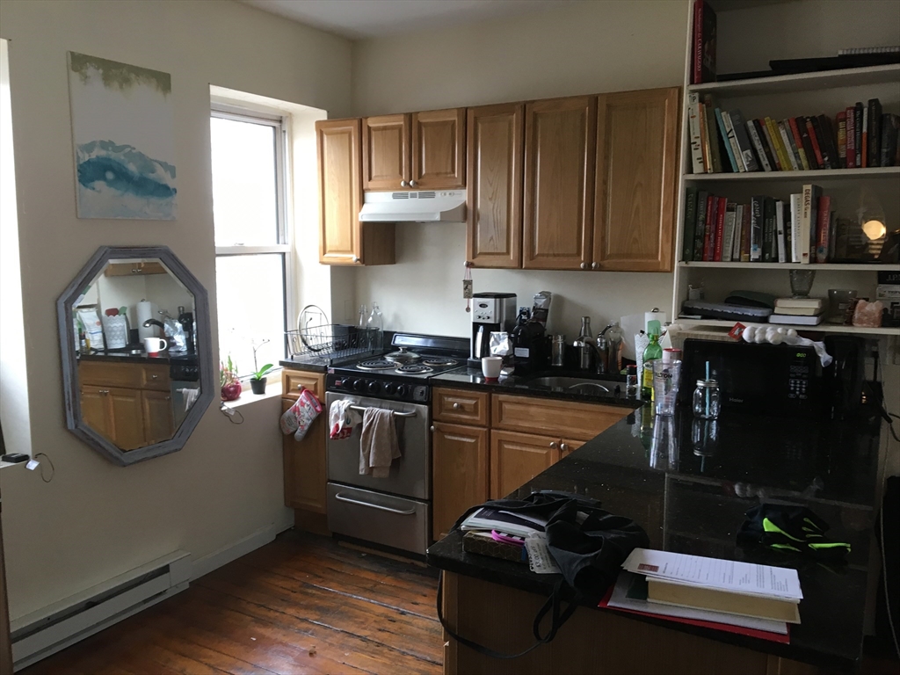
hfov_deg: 61.7
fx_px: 754
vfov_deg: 48.2
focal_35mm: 29
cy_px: 338
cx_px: 450
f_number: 2.2
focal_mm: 4.15
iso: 80
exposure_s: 1/30
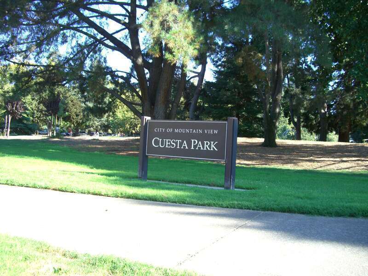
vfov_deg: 37.7
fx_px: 404
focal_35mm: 38
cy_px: 138
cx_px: 184
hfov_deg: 49.0
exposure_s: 1/200
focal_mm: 7.9
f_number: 2.8
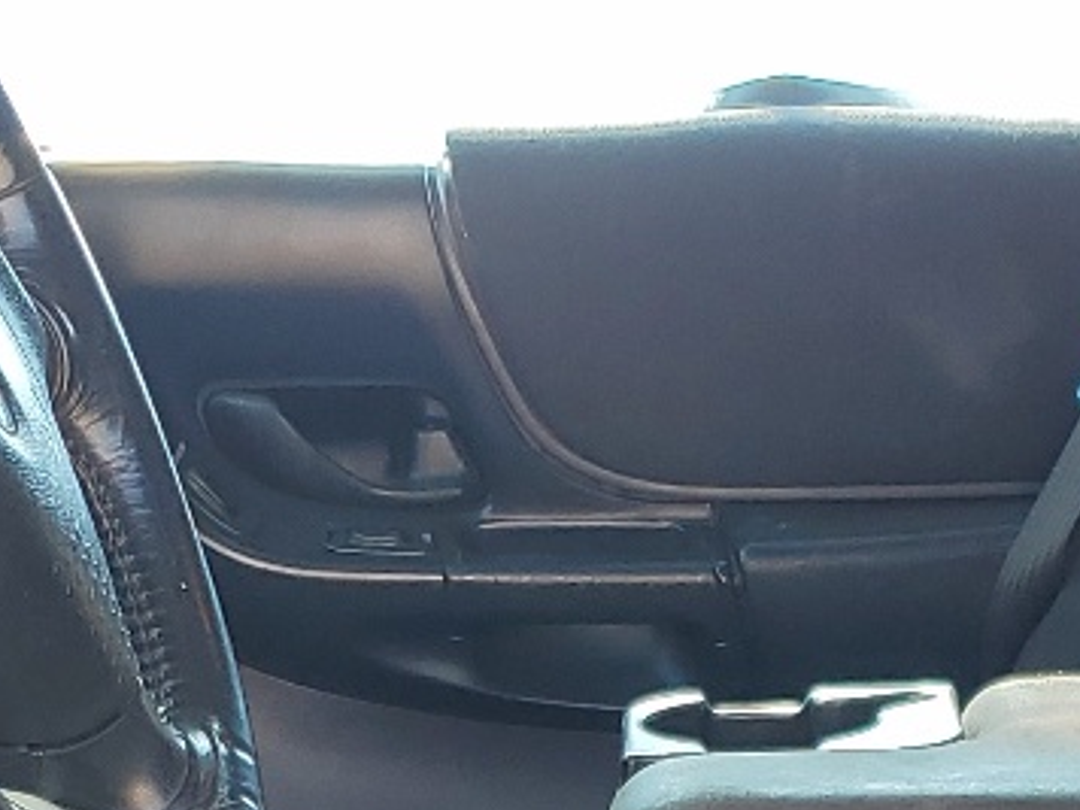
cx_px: 531
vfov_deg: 12.3
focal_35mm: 117
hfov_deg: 16.8
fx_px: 3650
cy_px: 1019
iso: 50
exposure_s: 1/217
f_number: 1.5
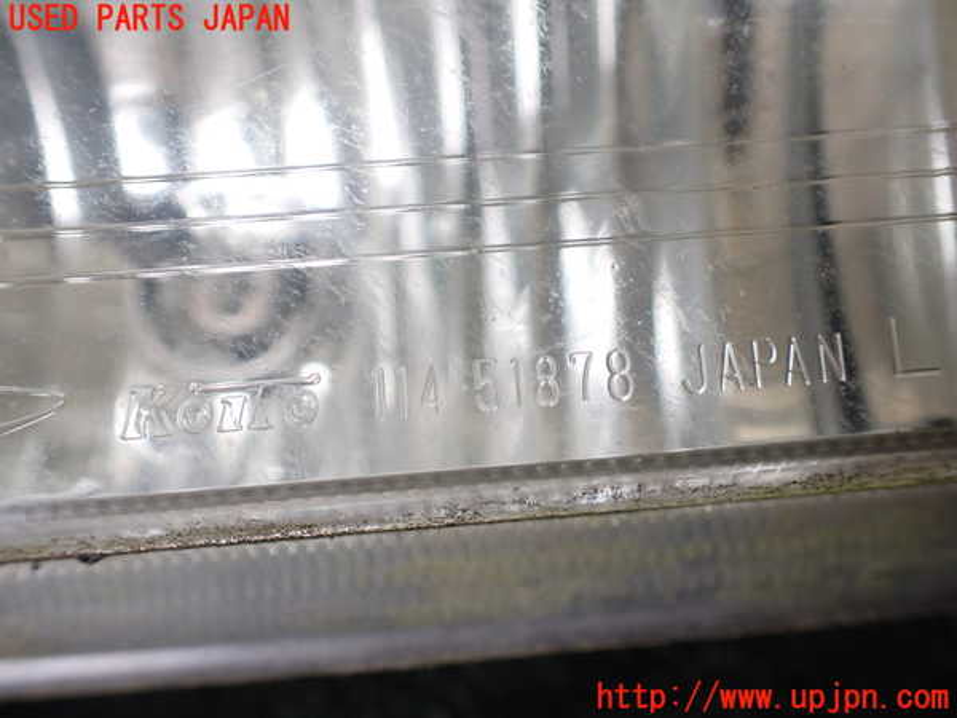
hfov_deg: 60.0
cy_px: 359
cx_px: 478
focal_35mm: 30
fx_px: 829
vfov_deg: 46.8
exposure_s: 1/125
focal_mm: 5.4
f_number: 2.3
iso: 320
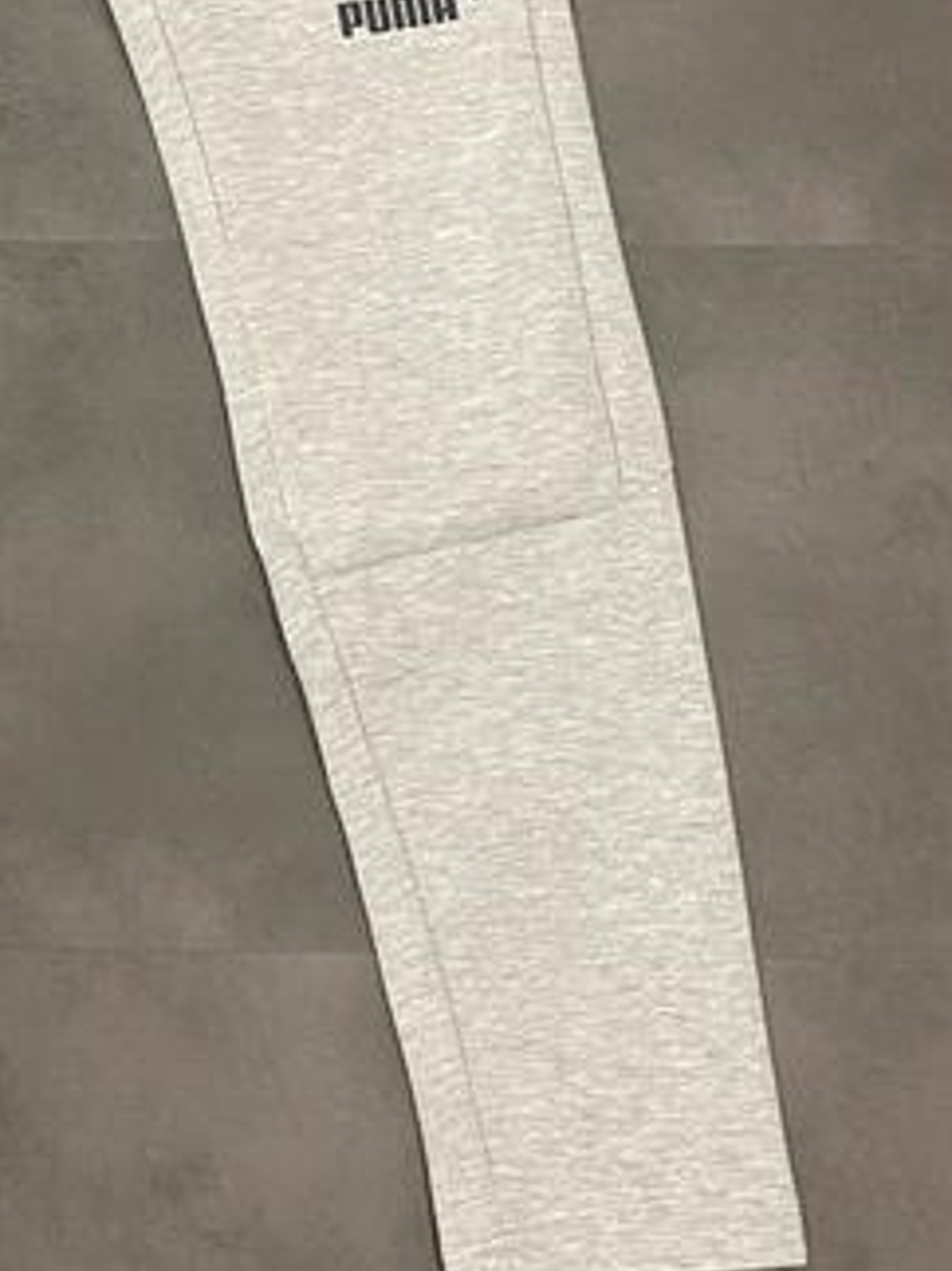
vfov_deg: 31.6
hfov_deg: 24.2
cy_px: 114
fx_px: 2128
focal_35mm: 58
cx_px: 12
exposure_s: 1/50
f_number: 1.8
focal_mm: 4.25
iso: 125
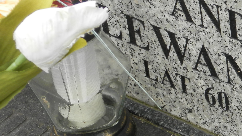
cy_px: 50
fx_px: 1187
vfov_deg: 6.6
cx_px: 285
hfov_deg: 11.4
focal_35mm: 185
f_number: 4
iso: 80
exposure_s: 1/250
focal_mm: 12.2
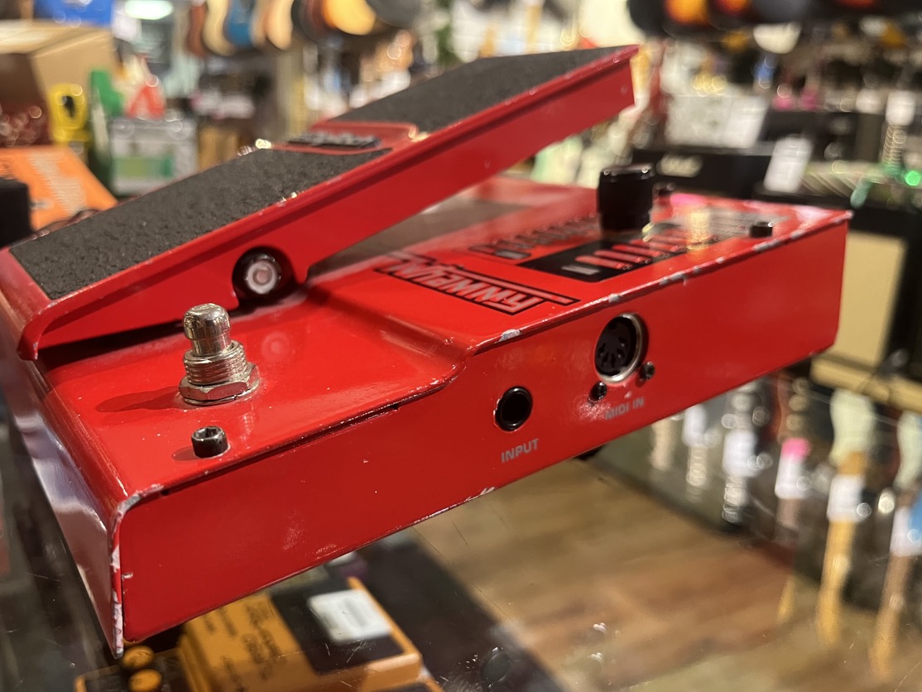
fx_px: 746
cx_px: 431
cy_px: 372
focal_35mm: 28
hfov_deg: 63.4
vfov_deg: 49.7
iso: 500
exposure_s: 1/60
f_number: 1.6
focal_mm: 5.1
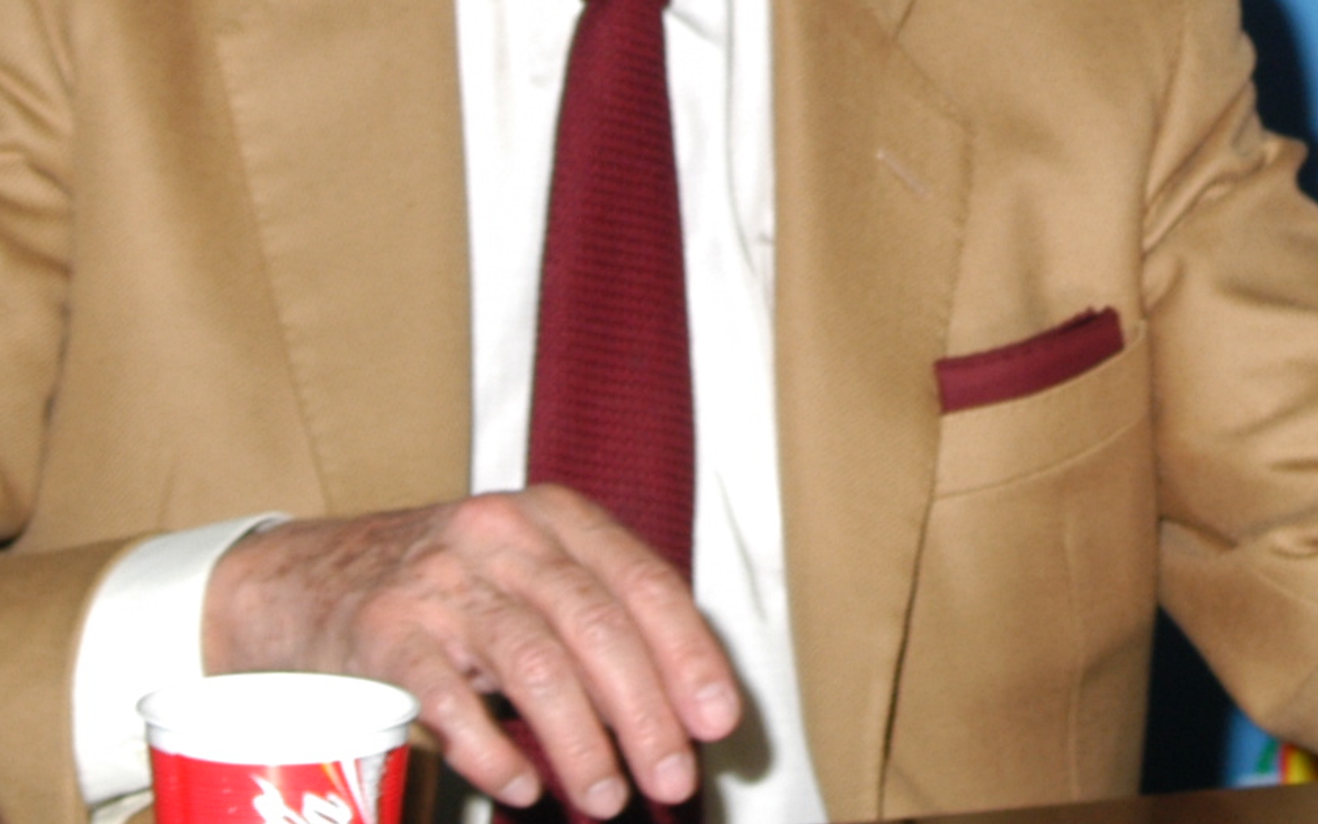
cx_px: 1451
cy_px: -390
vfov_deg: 8.4
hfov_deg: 13.4
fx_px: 5497
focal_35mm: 153
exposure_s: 1/100
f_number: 6.3
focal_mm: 28
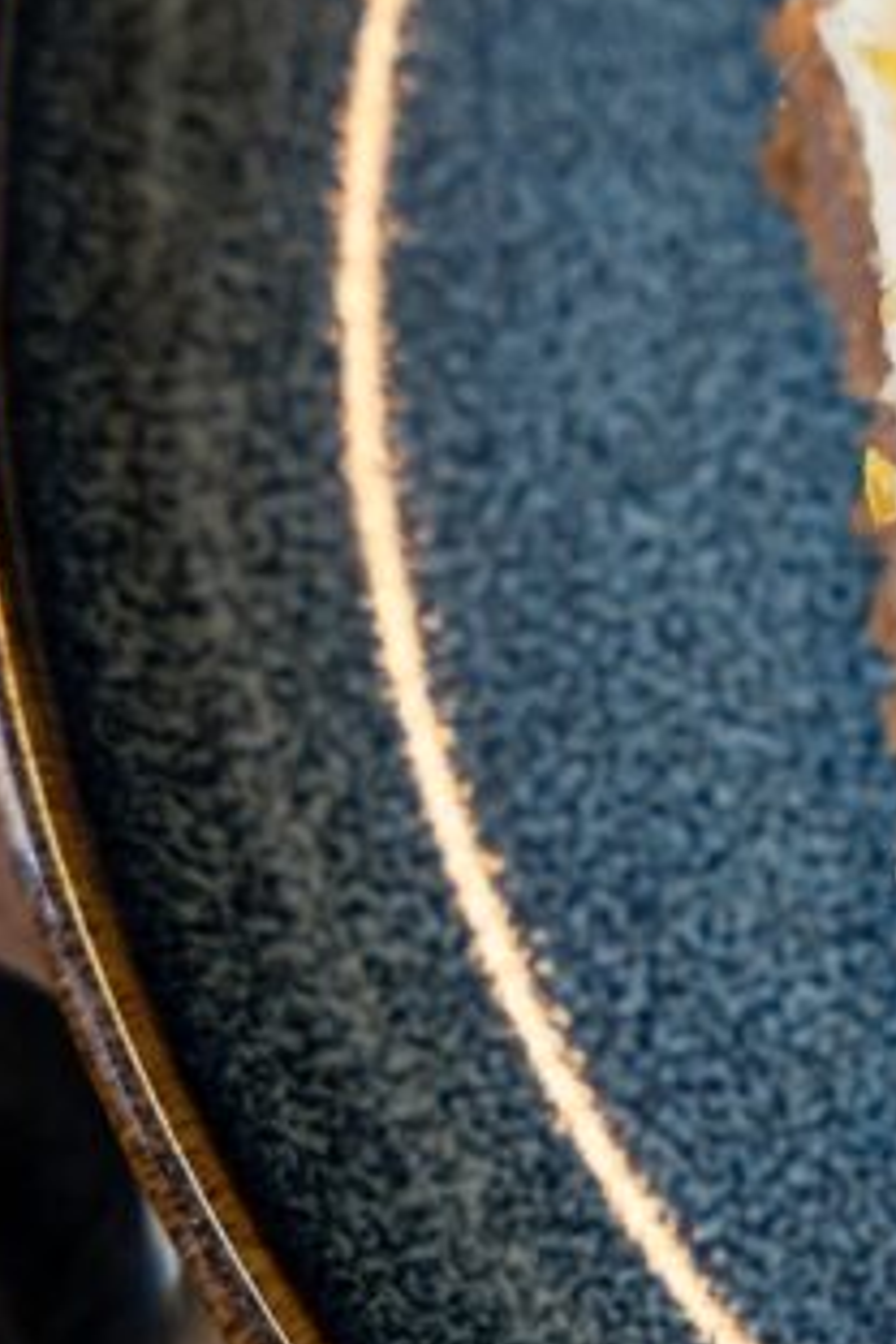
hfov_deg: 6.0
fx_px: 8586
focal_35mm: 230
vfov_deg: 8.9
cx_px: 872
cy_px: 810
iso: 500
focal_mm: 70
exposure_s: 1/50
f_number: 4
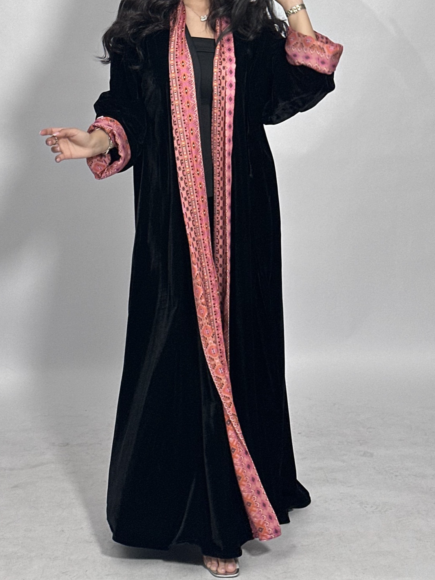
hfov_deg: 28.0
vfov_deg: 36.8
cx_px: 201
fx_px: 872
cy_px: 275
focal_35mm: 52
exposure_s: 1/74
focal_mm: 6.86
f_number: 1.78
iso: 80
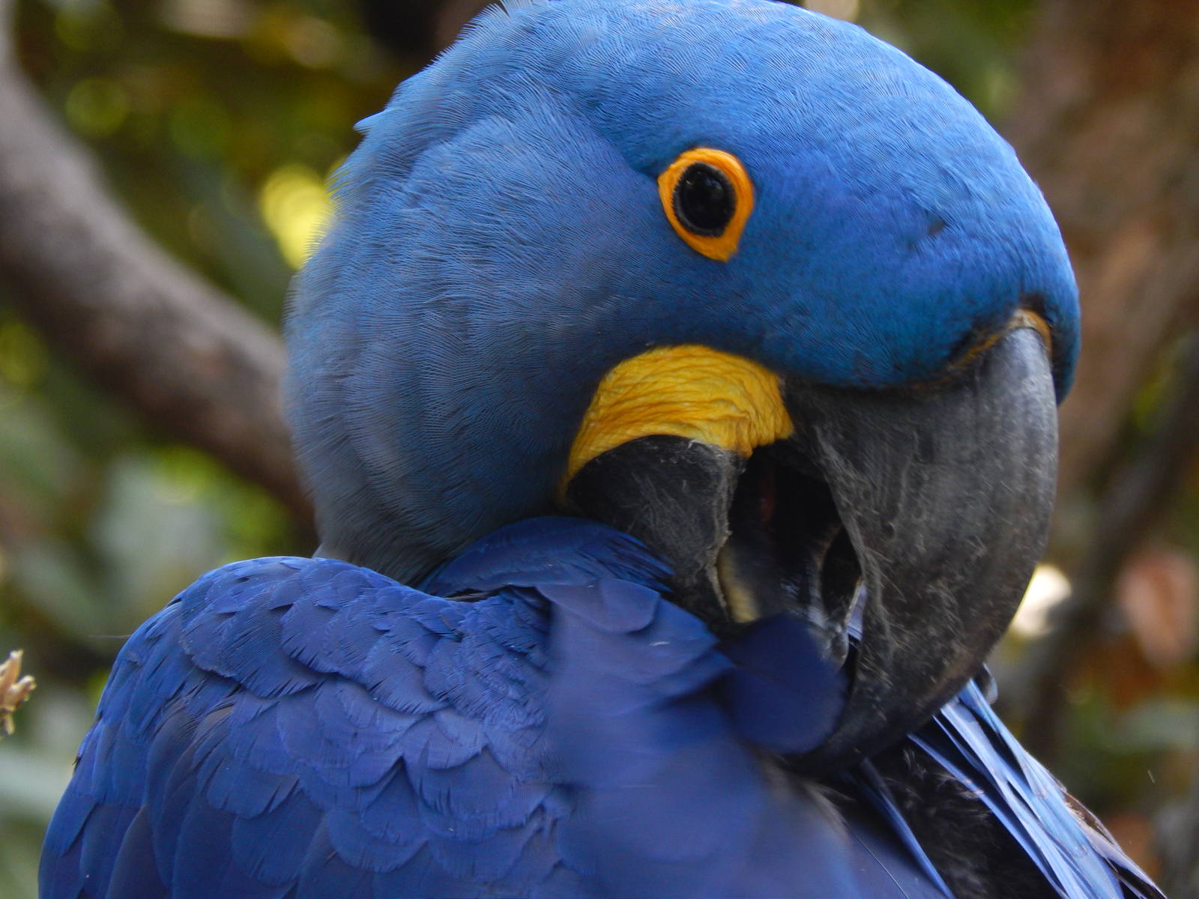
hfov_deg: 4.6
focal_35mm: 430
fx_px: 14894
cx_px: 600
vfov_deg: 3.5
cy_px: 450
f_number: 5.7
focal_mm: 76.4
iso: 220
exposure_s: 1/60
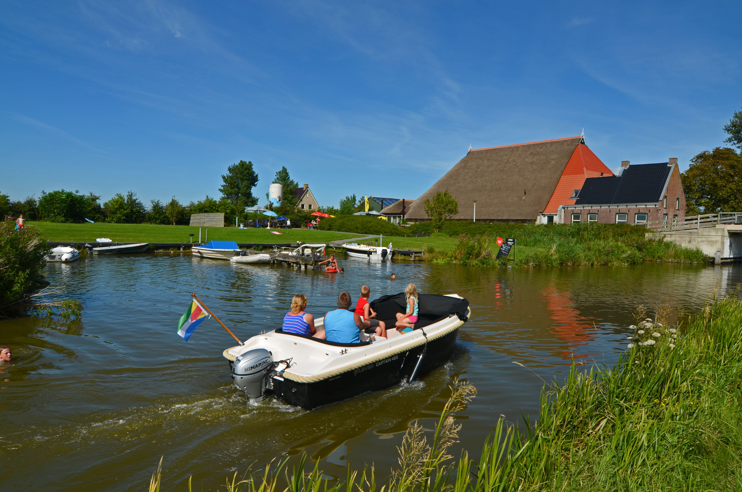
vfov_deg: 52.9
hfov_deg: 73.9
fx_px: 494
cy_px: 246
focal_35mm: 24
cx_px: 371
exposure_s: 1/400
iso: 100
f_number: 10
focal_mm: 16
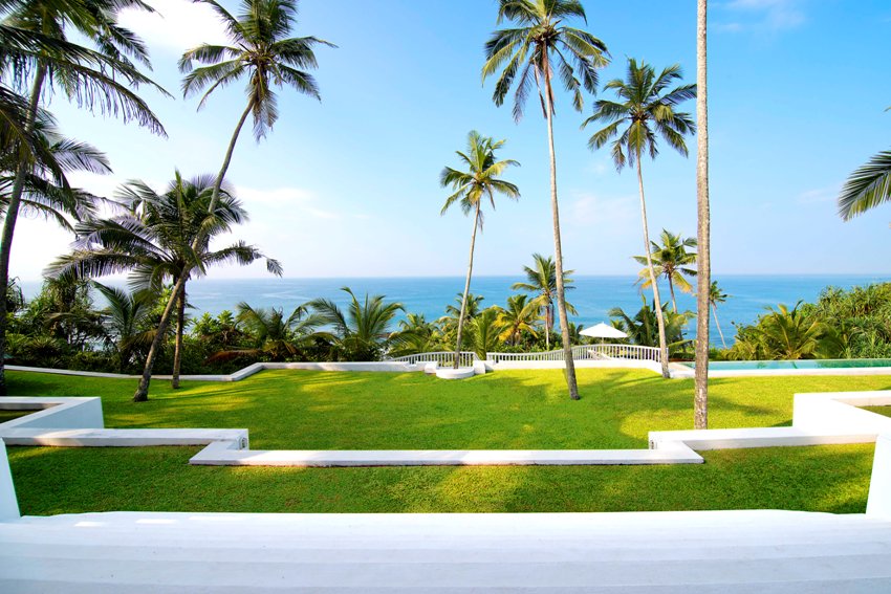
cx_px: 446
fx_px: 396
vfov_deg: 73.8
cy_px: 297
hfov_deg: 96.7
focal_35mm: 16
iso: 200
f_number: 13
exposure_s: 1/250
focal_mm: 16
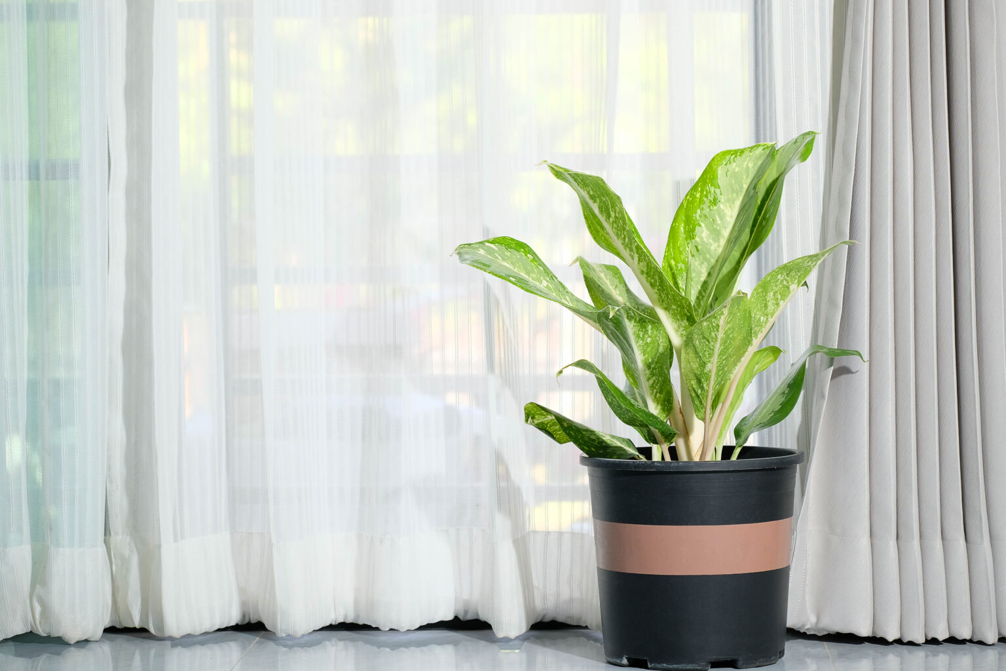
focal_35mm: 105
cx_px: 503
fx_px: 2934
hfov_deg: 19.5
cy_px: 336
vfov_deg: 13.0
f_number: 4
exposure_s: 1/125
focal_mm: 70
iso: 400
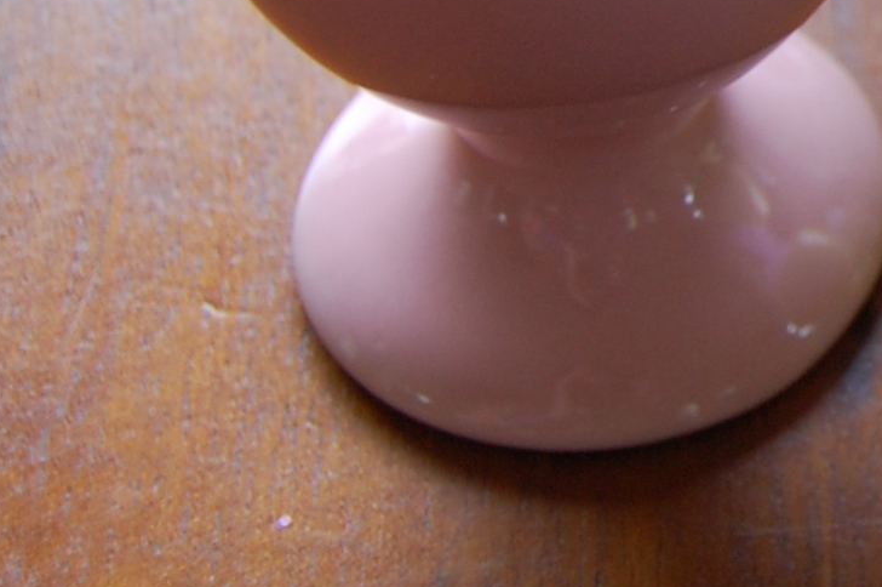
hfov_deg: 10.4
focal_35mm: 186
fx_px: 4553
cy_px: -300
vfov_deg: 7.2
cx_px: 1582
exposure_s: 1/60
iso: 400
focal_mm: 30
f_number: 4.2
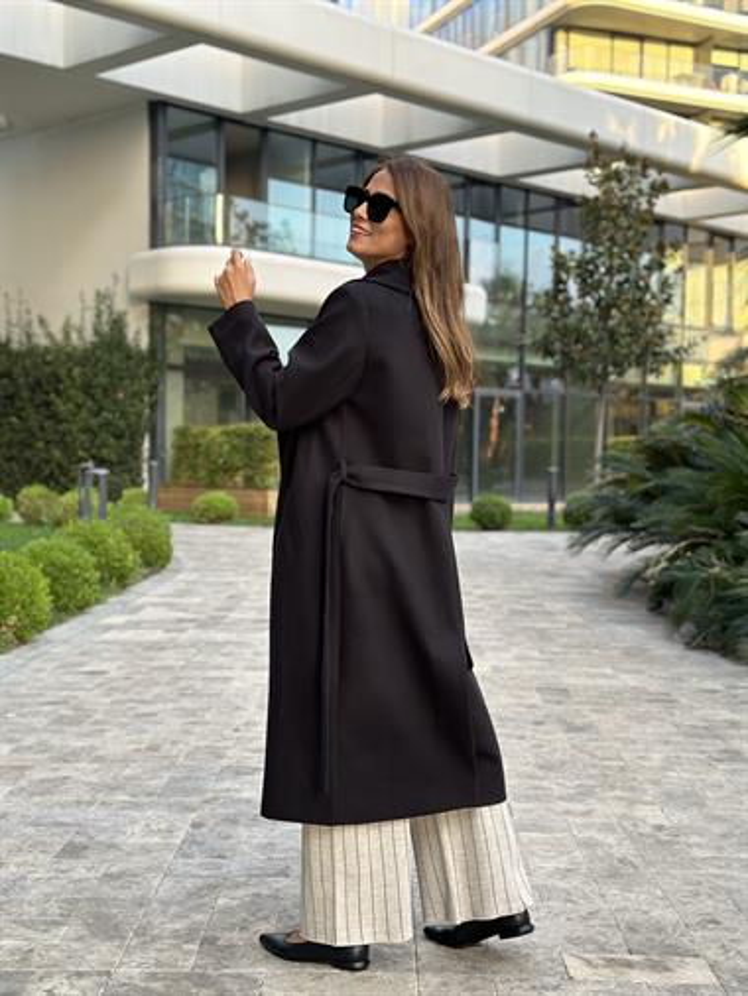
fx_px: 1382
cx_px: 374
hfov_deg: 30.3
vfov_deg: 39.6
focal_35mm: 48
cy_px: 498
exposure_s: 1/213
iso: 80
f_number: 1.78
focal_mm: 6.86
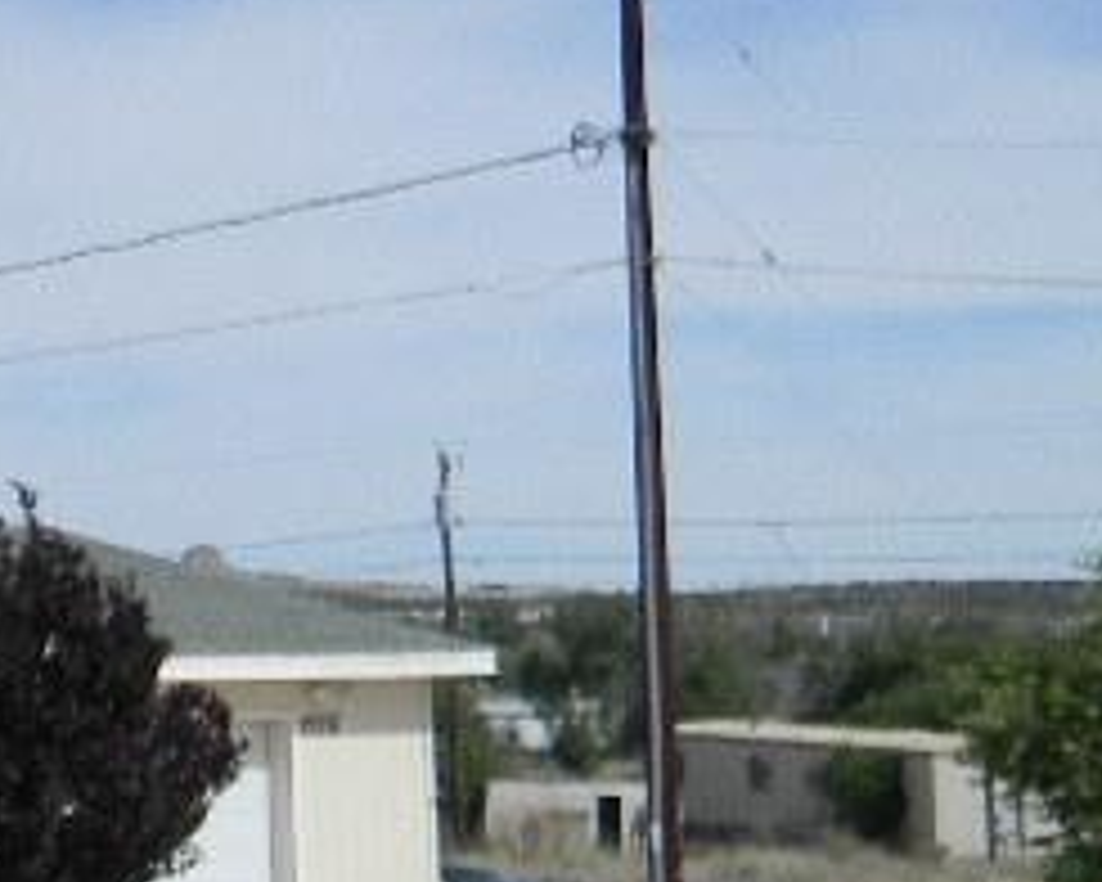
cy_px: 328
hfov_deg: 14.1
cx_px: -1115
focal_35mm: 114
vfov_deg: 13.5
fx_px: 3718
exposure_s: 1/370
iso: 80
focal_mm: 5
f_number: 7
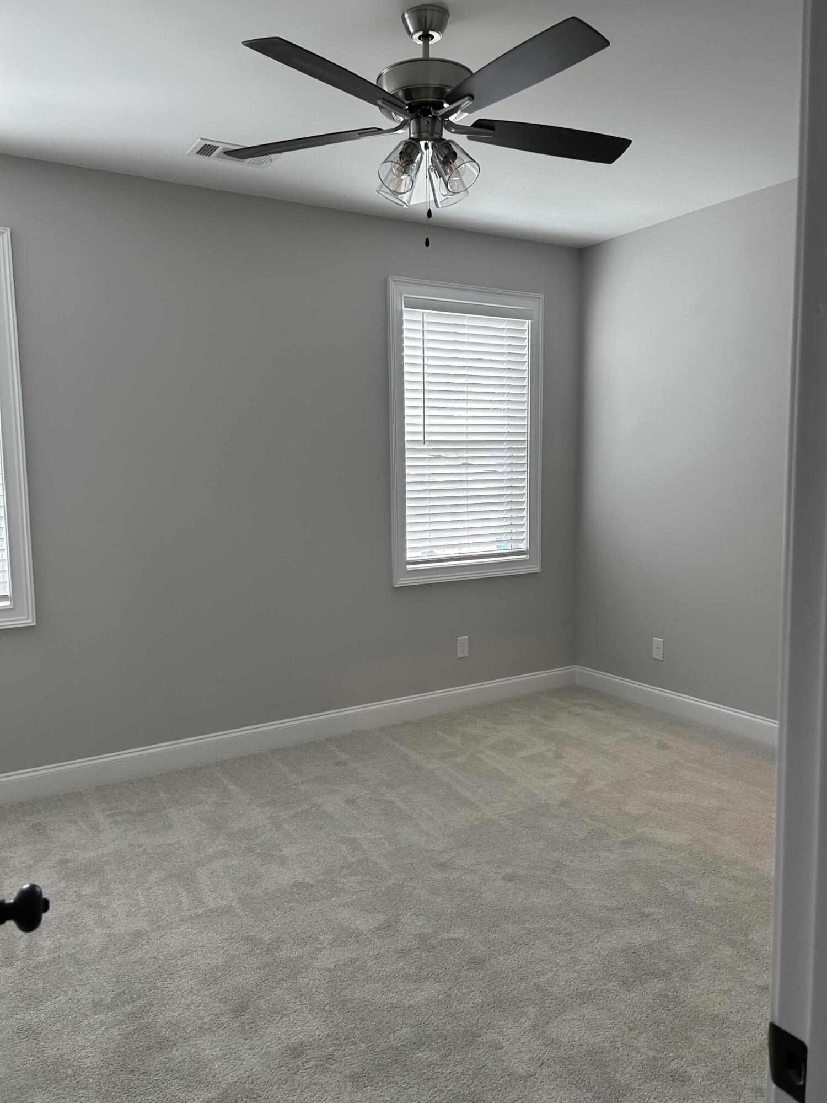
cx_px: 414
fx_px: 828
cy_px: 552
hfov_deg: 53.1
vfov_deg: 67.3
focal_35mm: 26
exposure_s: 1/120
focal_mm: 5.7
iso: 125
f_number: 1.5
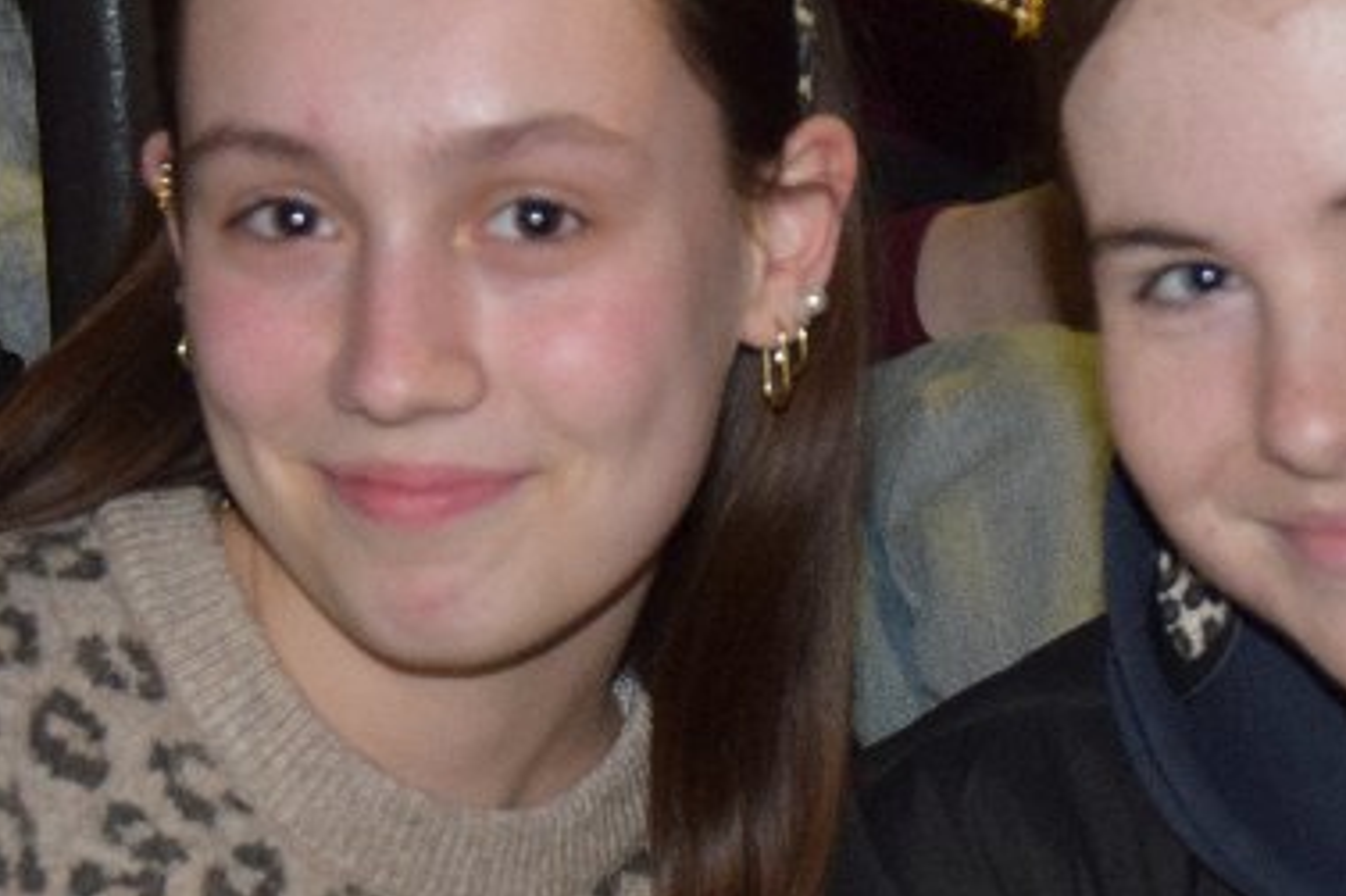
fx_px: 4609
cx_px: 868
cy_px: 780
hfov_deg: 16.6
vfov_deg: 11.0
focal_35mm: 123
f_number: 3.3
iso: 1800
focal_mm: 31
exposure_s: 1/60
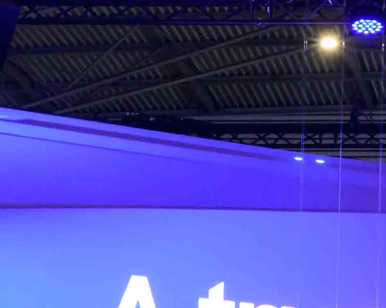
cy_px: 44
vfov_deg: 8.7
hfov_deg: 10.4
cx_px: 643
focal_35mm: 177
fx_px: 2023
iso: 1600
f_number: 9.5
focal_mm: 21.5
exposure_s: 1/60
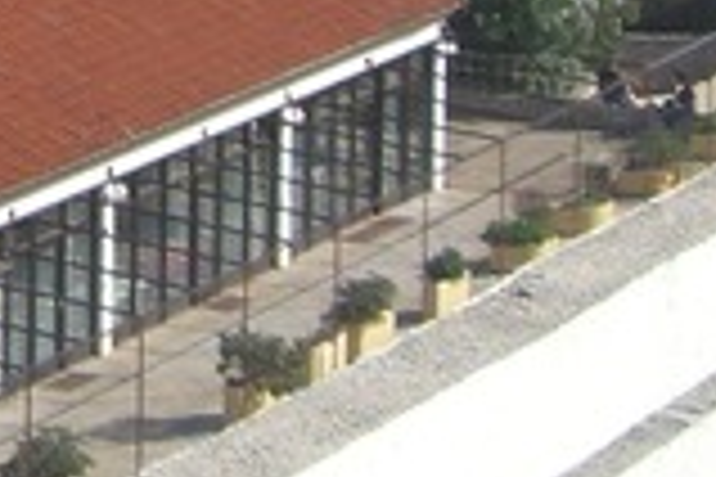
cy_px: -495
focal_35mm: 255
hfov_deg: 8.0
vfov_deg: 5.3
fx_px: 5071
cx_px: -198
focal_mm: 6.2
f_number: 4.3
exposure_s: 1/640
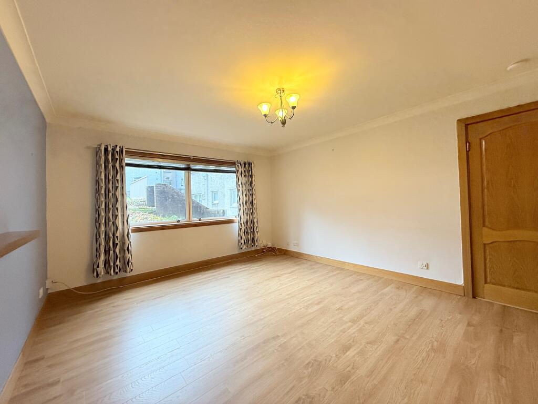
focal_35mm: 14
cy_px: 202
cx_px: 269
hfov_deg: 102.1
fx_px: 218
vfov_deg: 85.7
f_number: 2.2
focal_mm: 2.22
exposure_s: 1/100
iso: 320
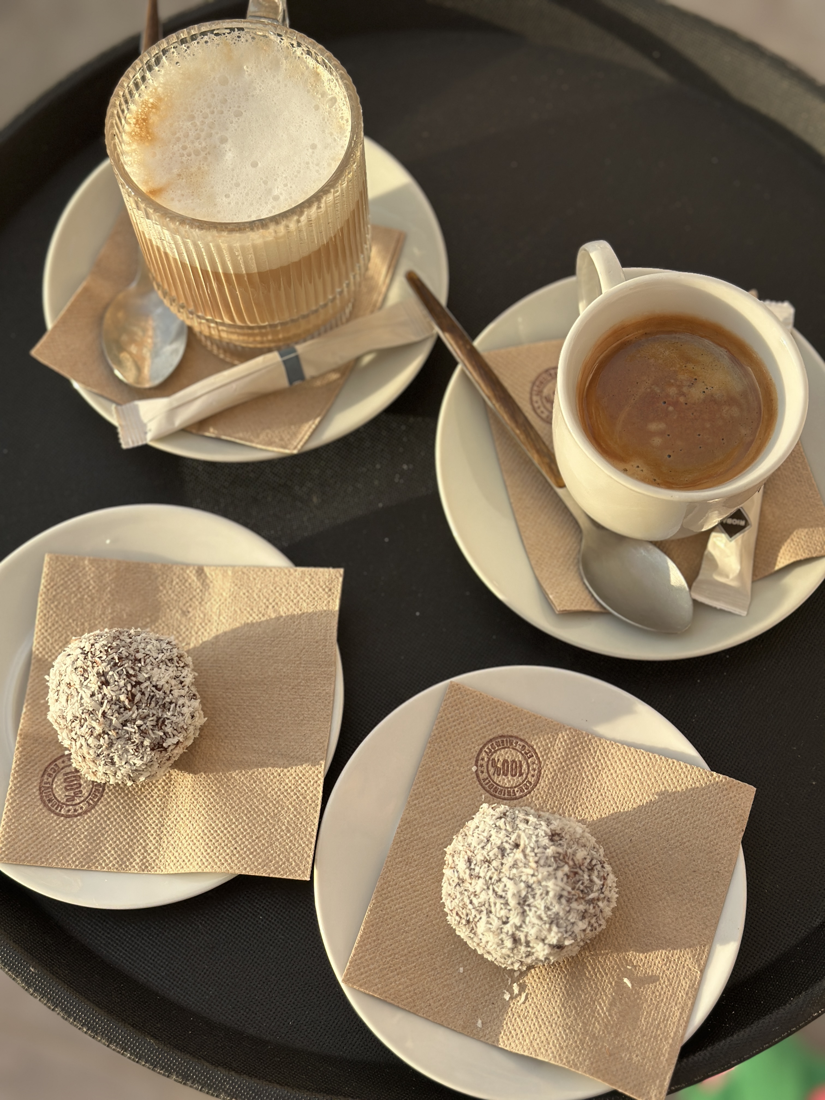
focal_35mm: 48
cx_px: 412
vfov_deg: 39.7
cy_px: 550
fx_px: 1525
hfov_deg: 30.3
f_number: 1.78
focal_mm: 6.86
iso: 80
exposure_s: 1/1916
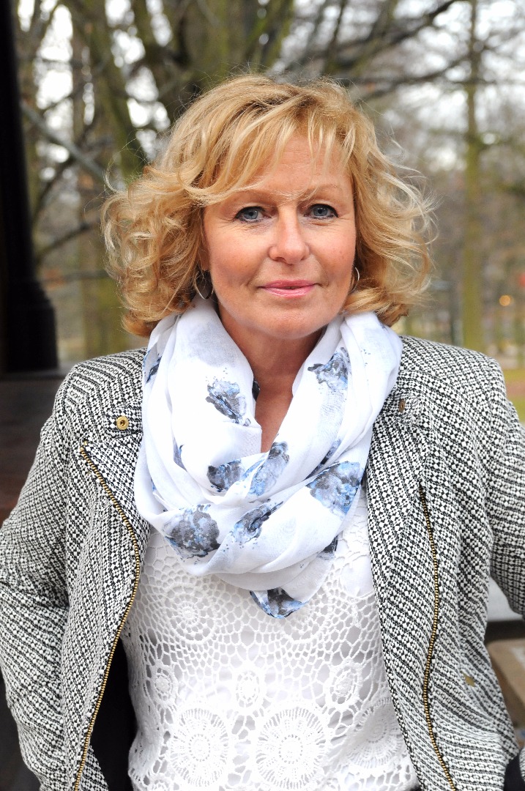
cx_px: 262
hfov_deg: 18.1
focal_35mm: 75
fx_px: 1645
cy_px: 396
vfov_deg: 27.0
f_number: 4.8
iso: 800
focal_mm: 50
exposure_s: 1/60
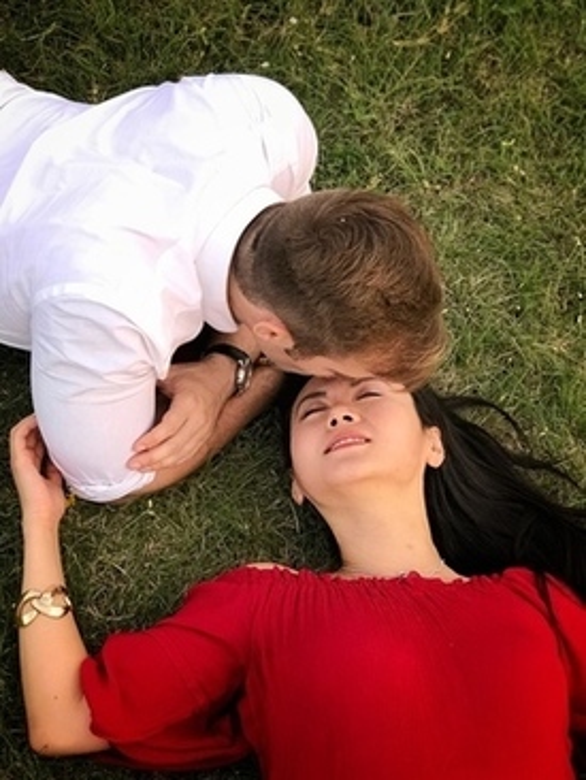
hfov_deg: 25.7
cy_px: 390
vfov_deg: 33.8
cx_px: 293
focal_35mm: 57
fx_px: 1285
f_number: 2.8
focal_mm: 6.6
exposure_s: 1/60
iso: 40
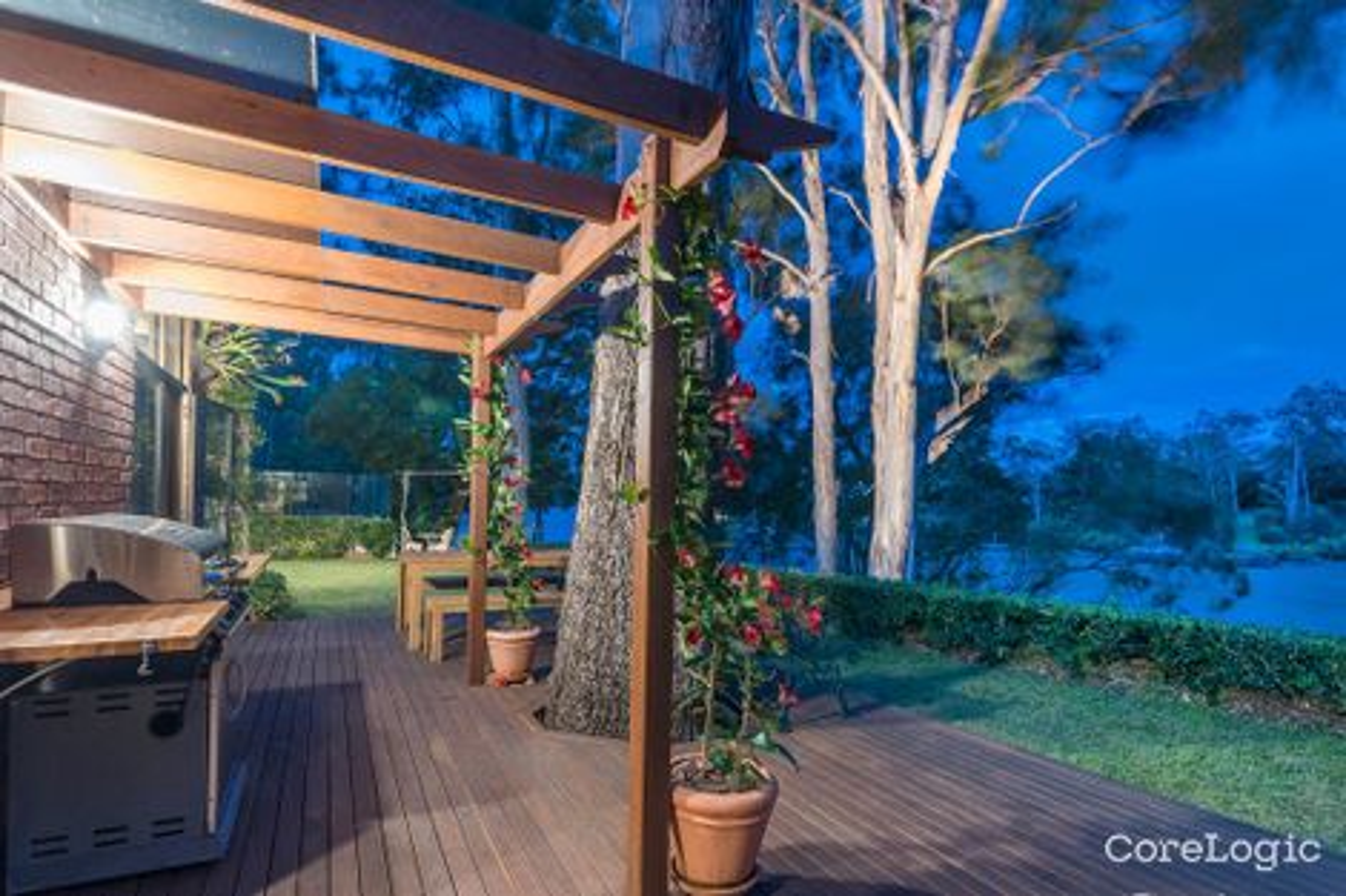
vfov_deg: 73.7
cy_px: 448
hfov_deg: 96.8
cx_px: 673
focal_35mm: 16
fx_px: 598
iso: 400
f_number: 8
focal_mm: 16
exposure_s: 5
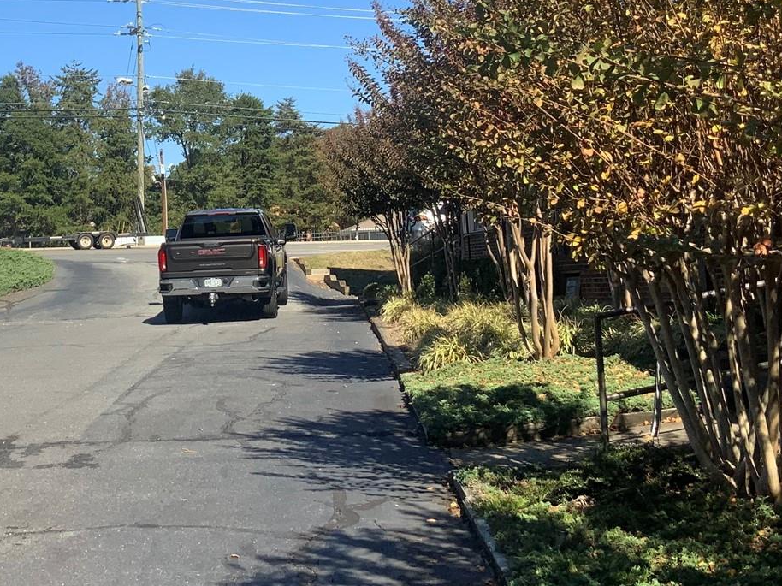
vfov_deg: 22.2
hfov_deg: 29.3
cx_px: 189
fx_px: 1468
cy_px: 107
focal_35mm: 65
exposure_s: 1/1451
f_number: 1.8
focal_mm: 3
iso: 16
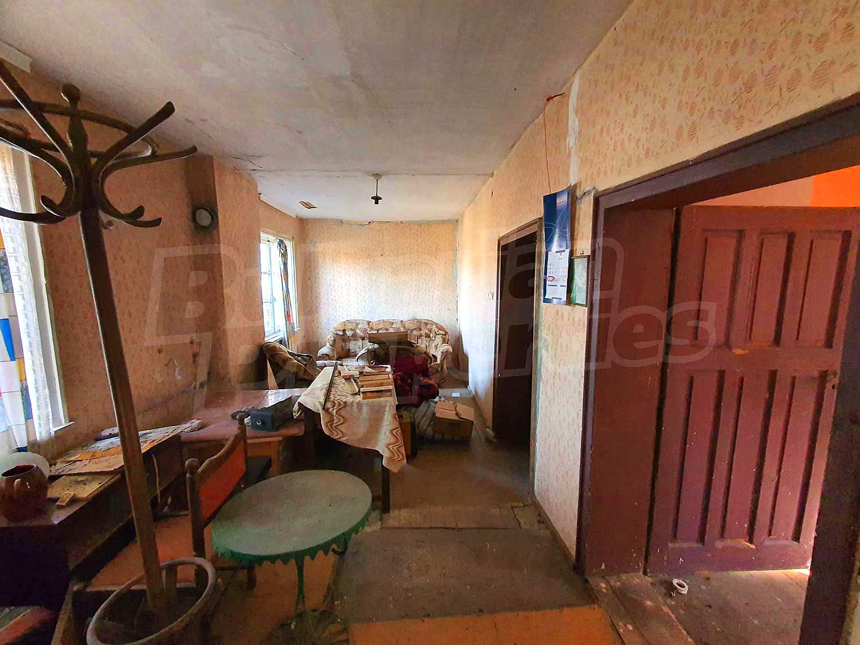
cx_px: 430
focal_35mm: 13
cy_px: 322
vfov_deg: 89.9
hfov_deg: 106.2
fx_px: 323
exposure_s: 1/33
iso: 500
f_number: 2.2
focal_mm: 1.8
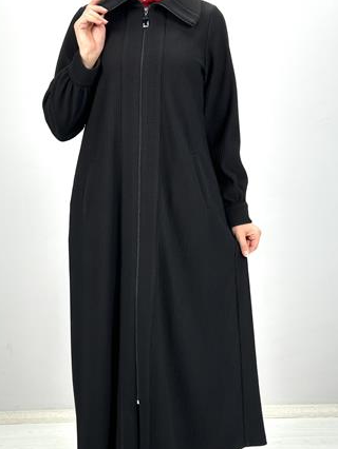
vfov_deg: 32.1
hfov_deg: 24.4
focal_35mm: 60
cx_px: 166
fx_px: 780
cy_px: 270
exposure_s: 1/161
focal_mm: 6.86
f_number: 1.78
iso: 50
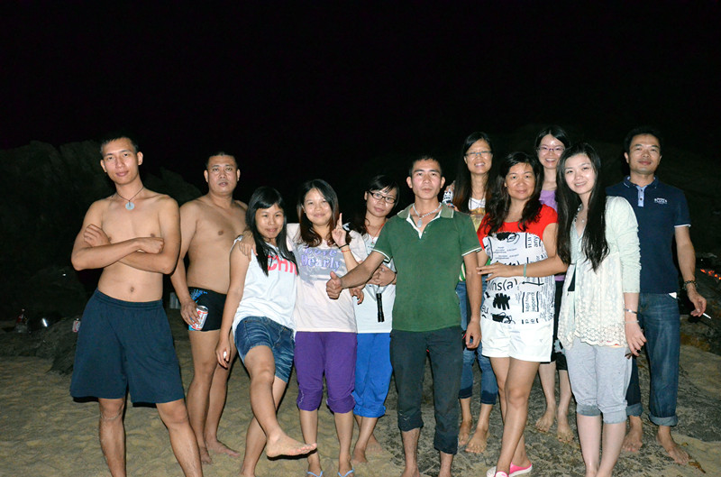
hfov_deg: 57.3
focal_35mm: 33
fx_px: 659
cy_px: 238
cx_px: 360
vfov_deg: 39.8
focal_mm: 22
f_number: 6.3
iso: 6400
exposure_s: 1/60
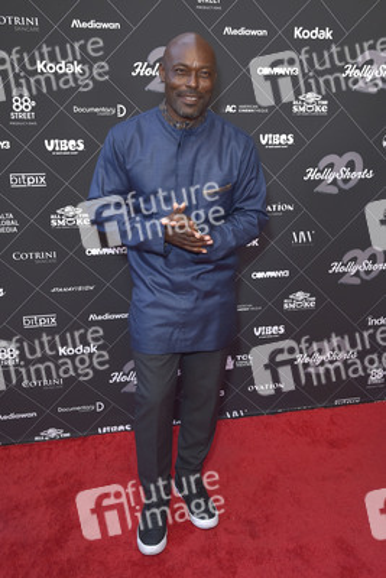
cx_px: 193
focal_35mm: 32
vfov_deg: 58.7
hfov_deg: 41.1
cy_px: 289
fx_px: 514
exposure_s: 1/250
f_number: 6.3
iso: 500
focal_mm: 32
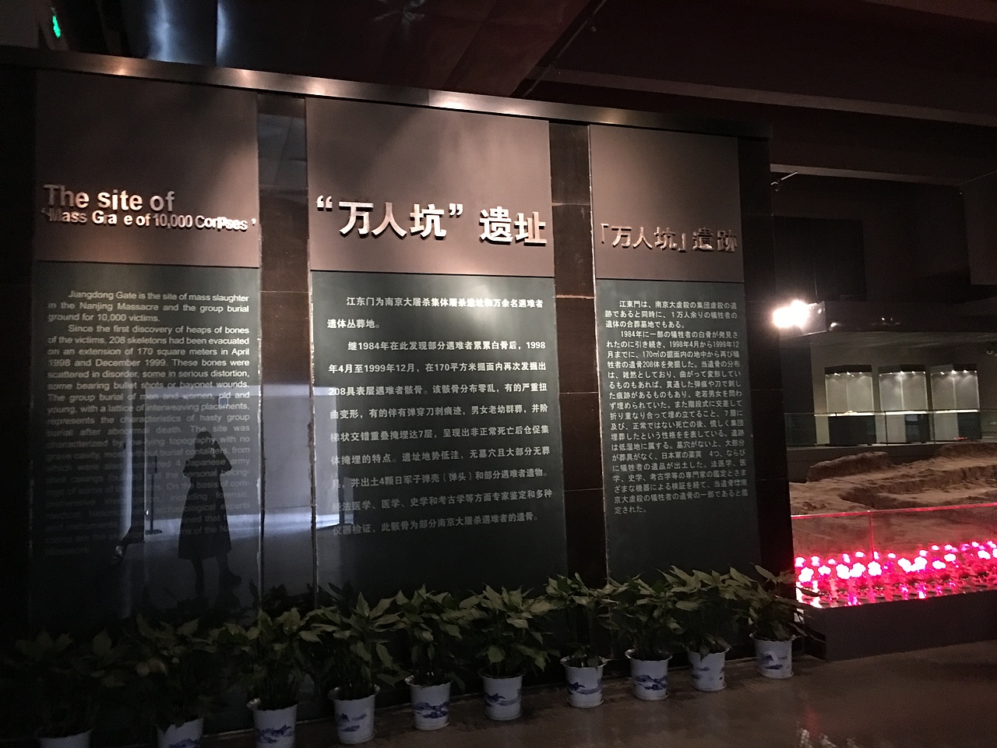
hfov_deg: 61.7
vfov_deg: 48.2
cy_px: 374
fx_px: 835
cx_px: 498
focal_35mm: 29
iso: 160
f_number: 2.2
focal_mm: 4.15
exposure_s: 1/4
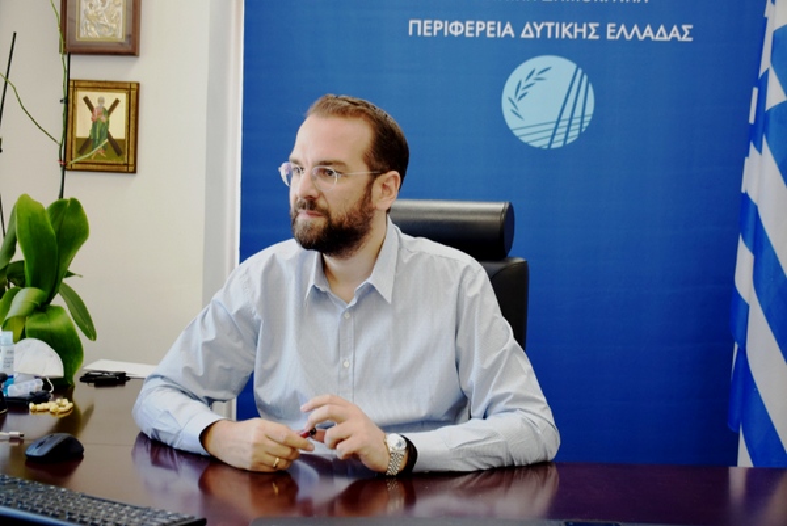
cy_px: 263
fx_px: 984
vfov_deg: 29.9
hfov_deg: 43.6
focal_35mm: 45
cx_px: 394
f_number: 4
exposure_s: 1/40
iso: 400
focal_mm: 30
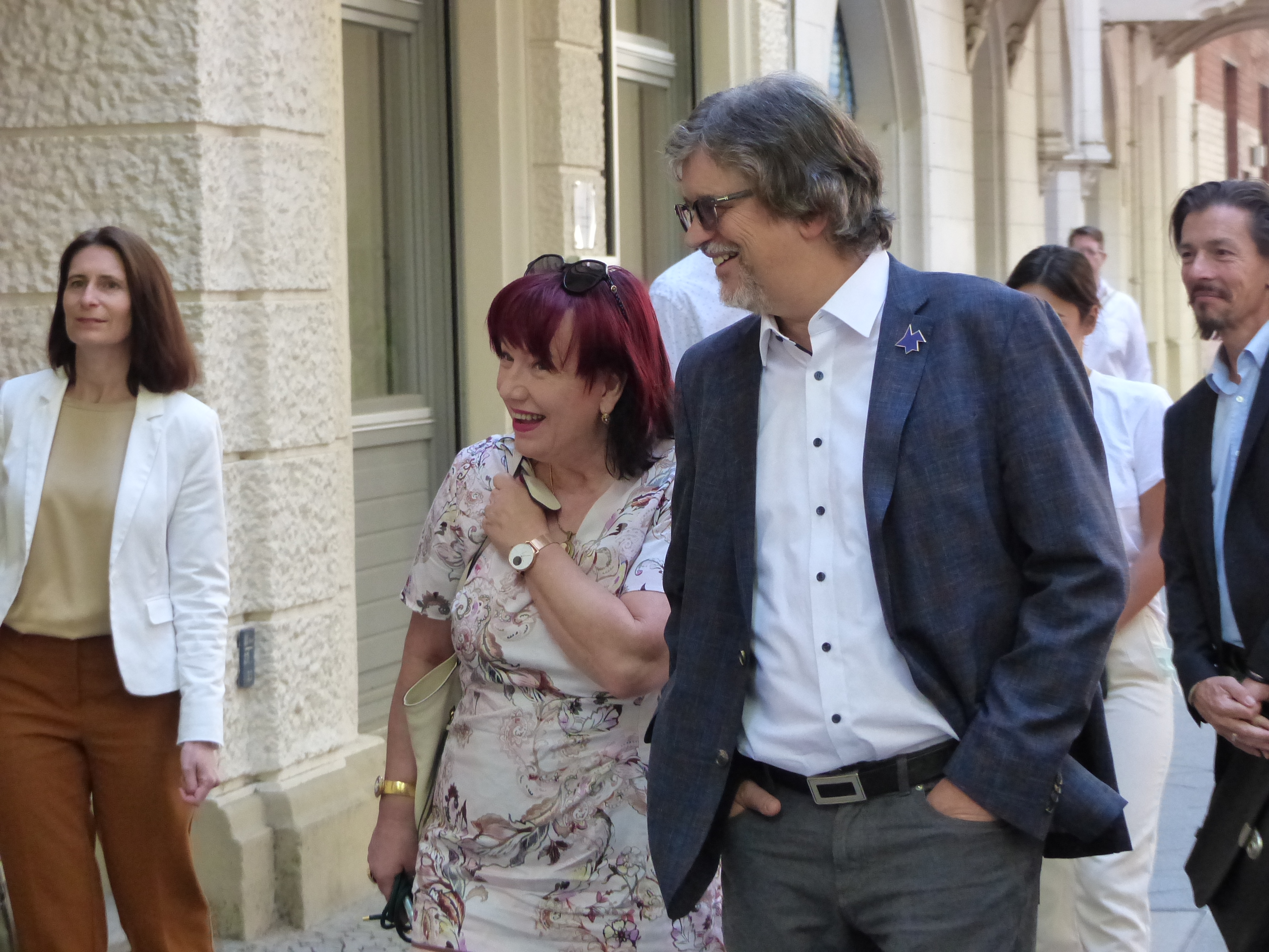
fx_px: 4802
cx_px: 634
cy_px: 476
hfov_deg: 15.1
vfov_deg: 11.3
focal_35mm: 131
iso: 1000
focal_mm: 23.5
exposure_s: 1/320
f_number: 2.8
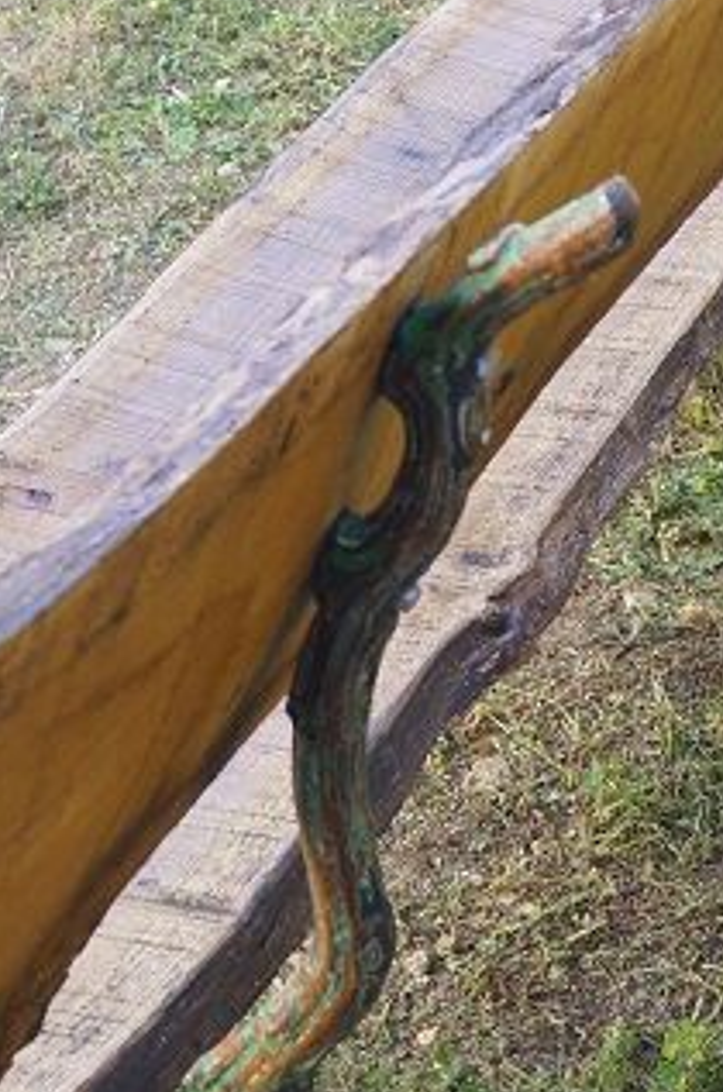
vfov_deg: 17.0
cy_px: 591
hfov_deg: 11.2
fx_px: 3661
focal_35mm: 121
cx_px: 718
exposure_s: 1/60
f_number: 5.6
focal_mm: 26
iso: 125
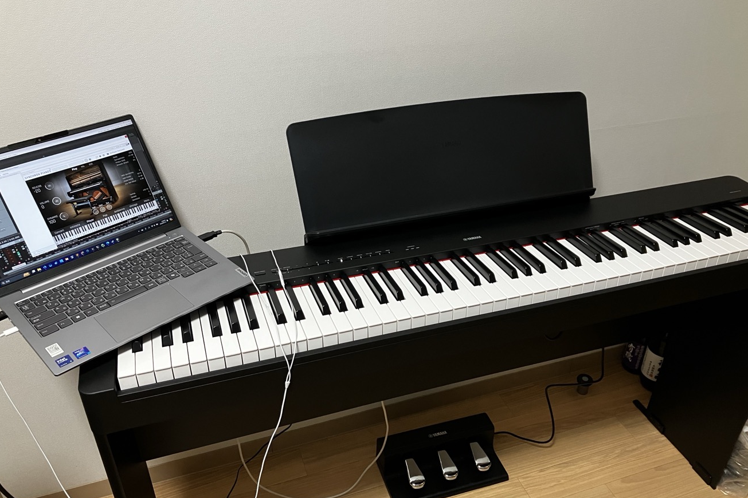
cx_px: 382
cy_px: 267
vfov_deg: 43.6
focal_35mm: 30
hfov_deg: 61.9
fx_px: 623
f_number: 1.8
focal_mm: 3.99
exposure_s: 1/50
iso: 200
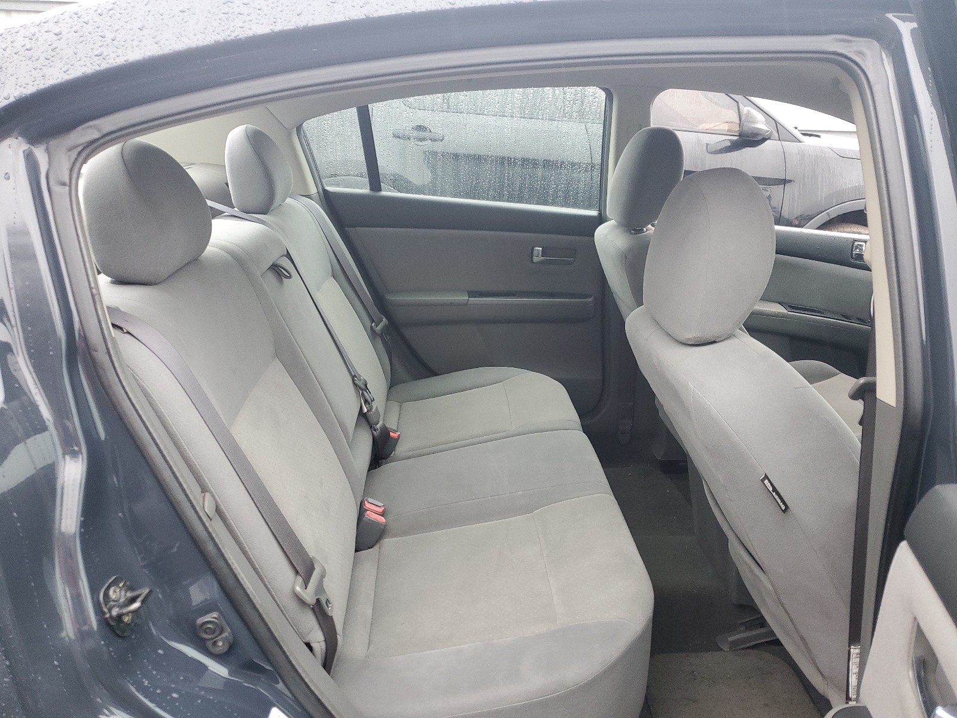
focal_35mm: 26
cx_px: 478
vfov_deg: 53.1
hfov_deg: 67.3
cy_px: 359
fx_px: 719
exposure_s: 1/60.2
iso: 116
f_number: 1.5
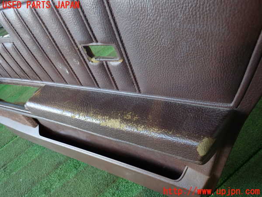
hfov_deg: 69.4
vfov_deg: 54.9
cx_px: 131
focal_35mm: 25
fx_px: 189
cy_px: 98
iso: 200
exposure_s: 1/40
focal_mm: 4.5
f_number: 2
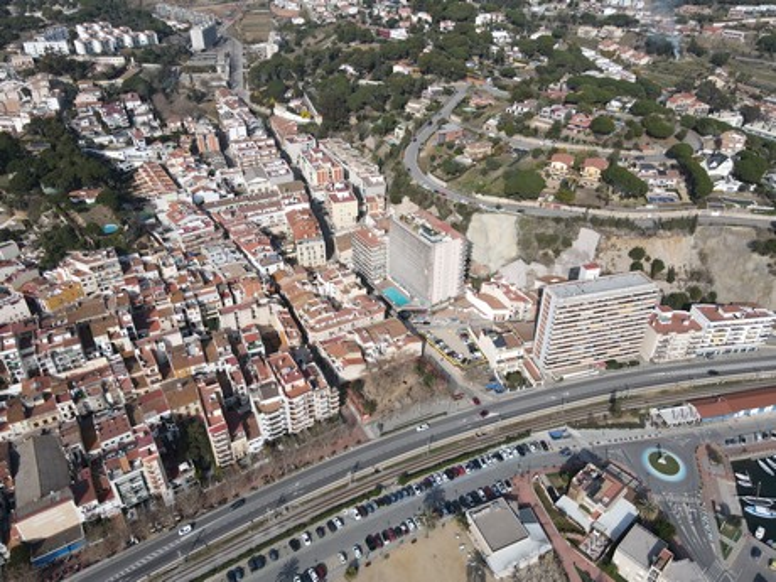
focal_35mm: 24
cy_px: 291
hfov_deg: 71.6
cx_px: 388
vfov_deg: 56.8
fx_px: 538
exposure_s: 1/800
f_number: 2.8
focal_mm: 4.5
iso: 100
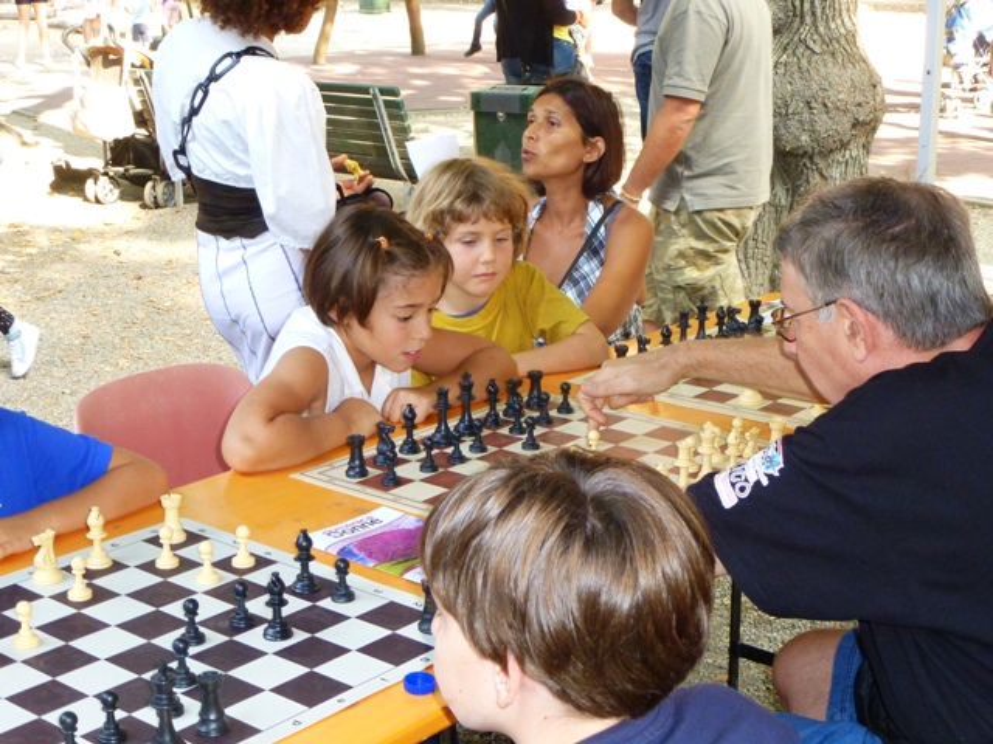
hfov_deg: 33.8
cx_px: 496
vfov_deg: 25.7
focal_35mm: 57
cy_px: 372
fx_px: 1635
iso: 800
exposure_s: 1/200
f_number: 4.4
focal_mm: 10.1
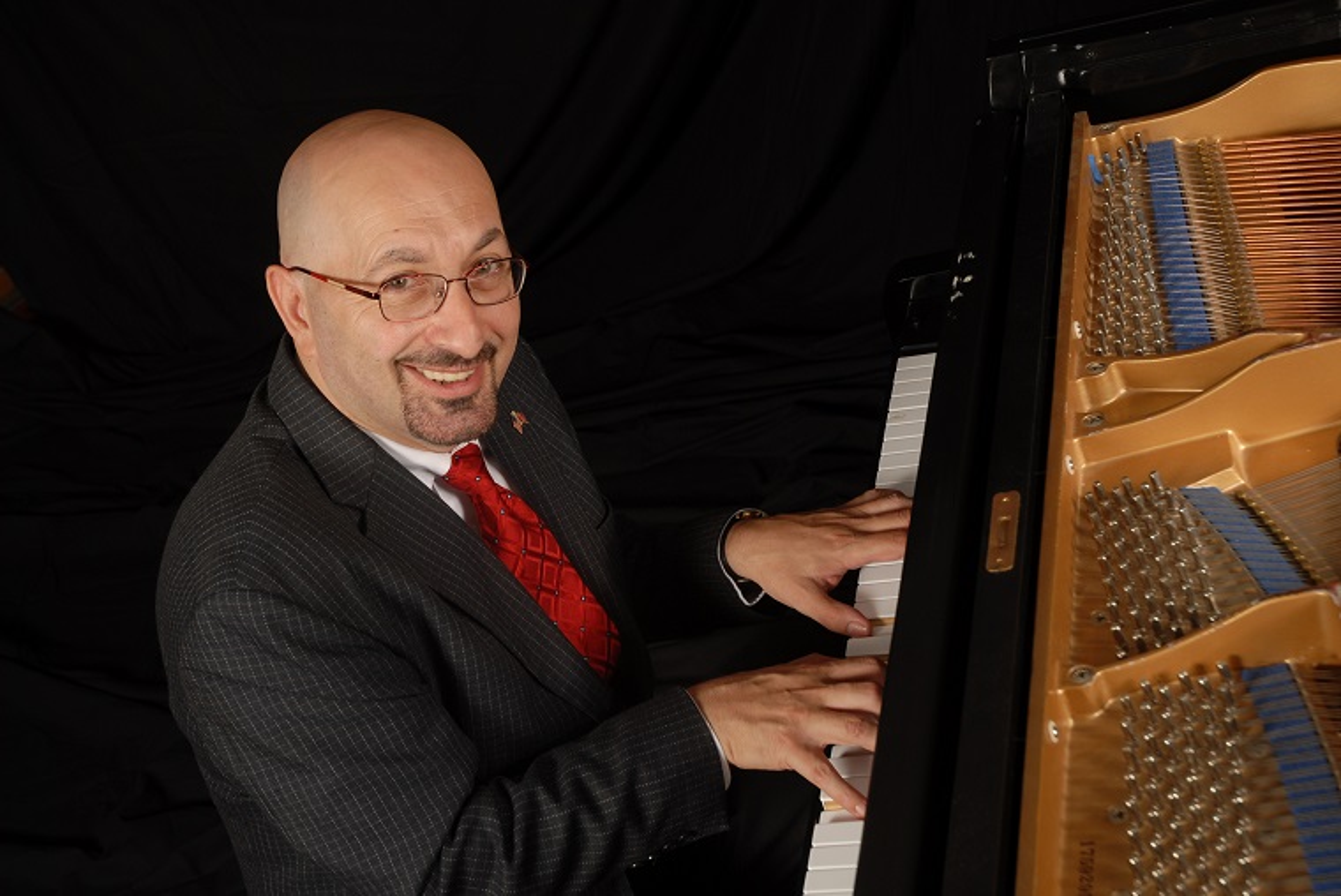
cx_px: 670
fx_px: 2125
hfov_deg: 35.0
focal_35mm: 57
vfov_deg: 23.8
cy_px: 448
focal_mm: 38
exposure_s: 1/125
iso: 100
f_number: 8
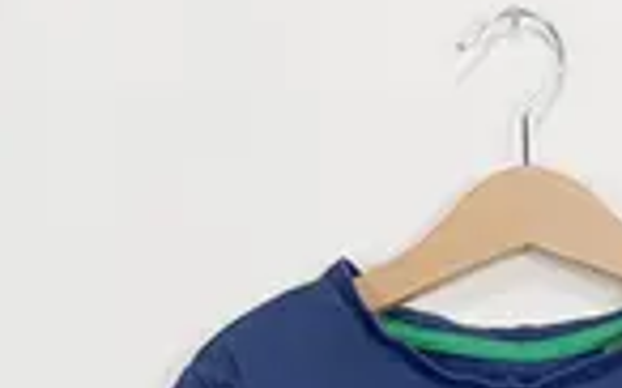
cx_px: 550
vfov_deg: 14.0
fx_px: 1372
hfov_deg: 24.9
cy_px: 733
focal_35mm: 81
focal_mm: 4.22
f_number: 1.8
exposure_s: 1/50
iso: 62
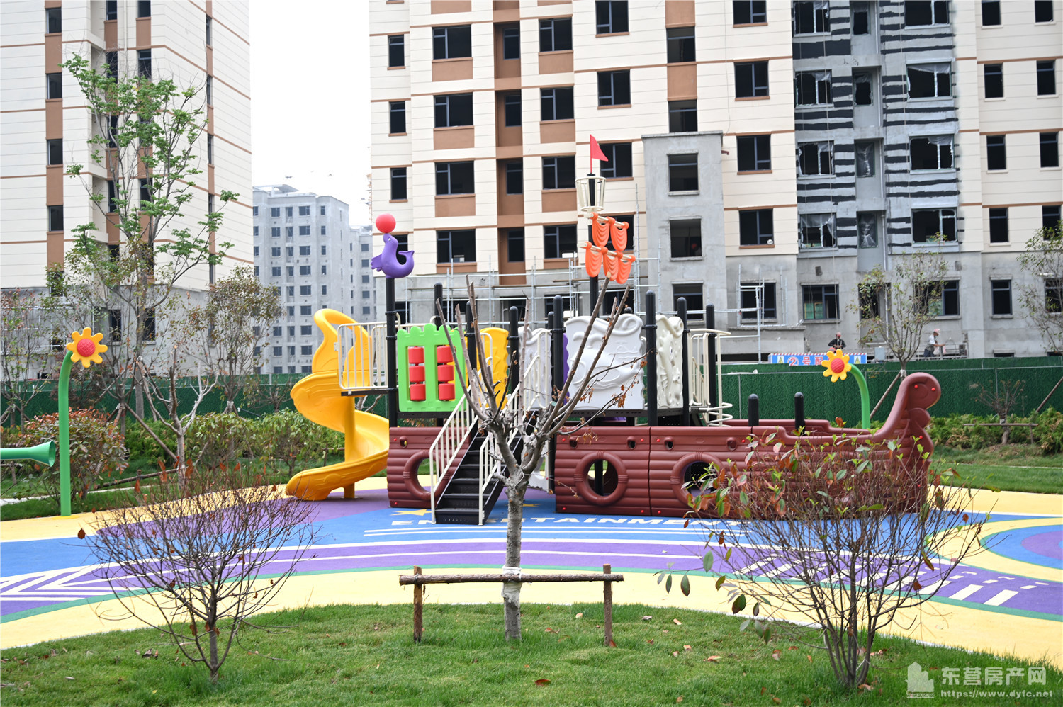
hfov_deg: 51.9
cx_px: 532
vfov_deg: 35.9
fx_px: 1092
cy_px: 354
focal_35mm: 37
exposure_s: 1/100
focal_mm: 37
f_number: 4
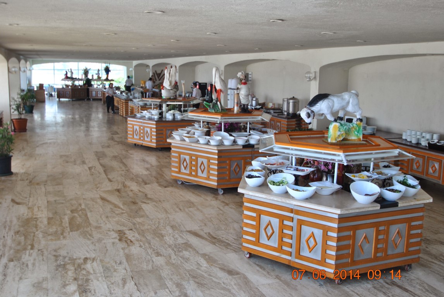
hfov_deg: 53.1
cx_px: 222
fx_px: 445
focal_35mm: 36
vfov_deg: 37.0
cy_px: 148
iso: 200
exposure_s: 1/100
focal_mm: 24
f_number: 5
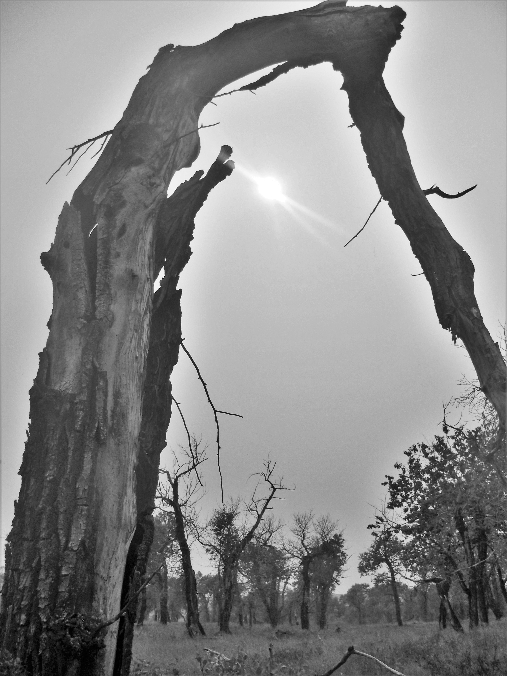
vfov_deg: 61.7
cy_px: 338
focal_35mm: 29
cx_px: 254
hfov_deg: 48.2
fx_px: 566
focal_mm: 4.1
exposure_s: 1/1499
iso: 80
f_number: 3.3
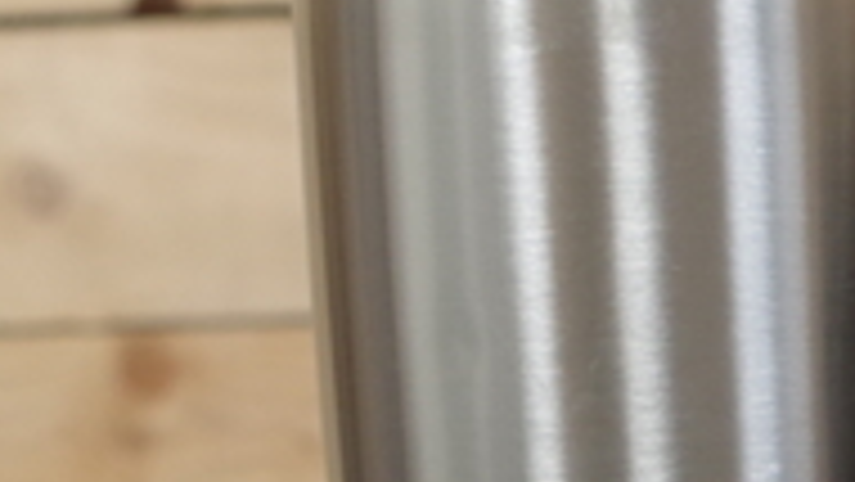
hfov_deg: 12.9
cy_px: 628
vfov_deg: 7.6
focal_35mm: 159
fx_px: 3606
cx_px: 1220
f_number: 5
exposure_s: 1/50
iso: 800
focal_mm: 24.38
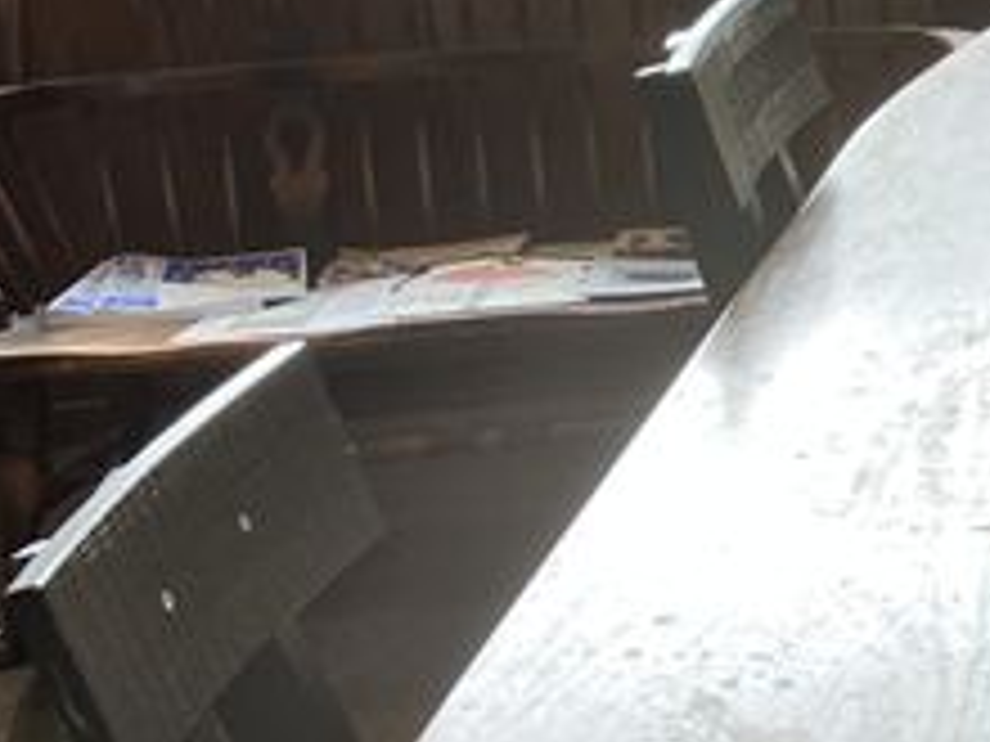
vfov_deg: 14.5
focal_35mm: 102
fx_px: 2917
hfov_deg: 17.2
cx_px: 1530
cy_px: 513
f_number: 1.8
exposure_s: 1/120
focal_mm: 3.99
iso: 64
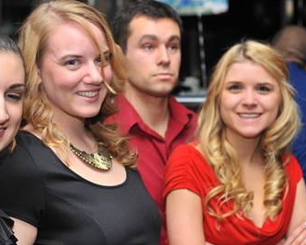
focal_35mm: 96
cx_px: 117
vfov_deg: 16.0
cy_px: 106
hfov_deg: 19.9
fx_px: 870
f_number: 5
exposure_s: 1/100
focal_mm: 62
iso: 1000
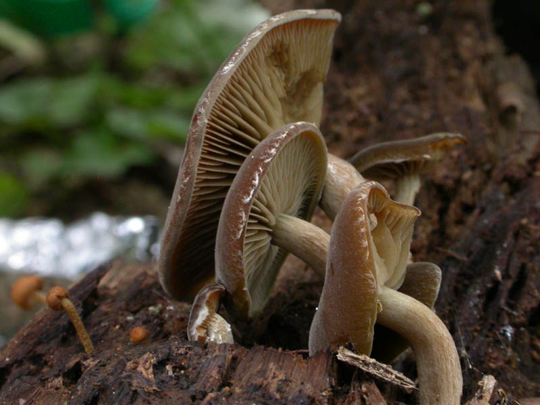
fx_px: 2246
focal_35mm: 144
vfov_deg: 10.3
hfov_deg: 13.7
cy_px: 202
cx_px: 270
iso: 200
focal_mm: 29.9
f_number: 9.9
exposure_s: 1/15
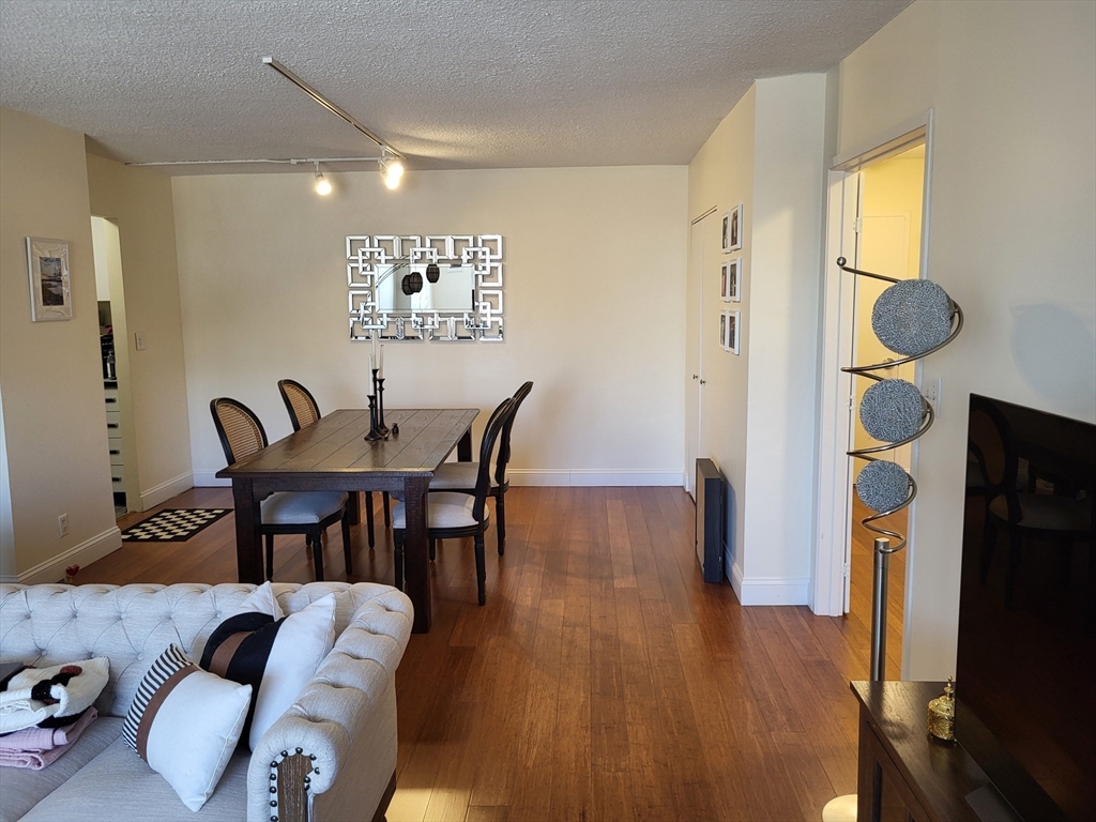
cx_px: 548
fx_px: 823
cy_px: 411
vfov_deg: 53.1
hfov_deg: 67.3
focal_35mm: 26
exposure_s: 1/120
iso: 250
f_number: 1.8
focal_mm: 5.4
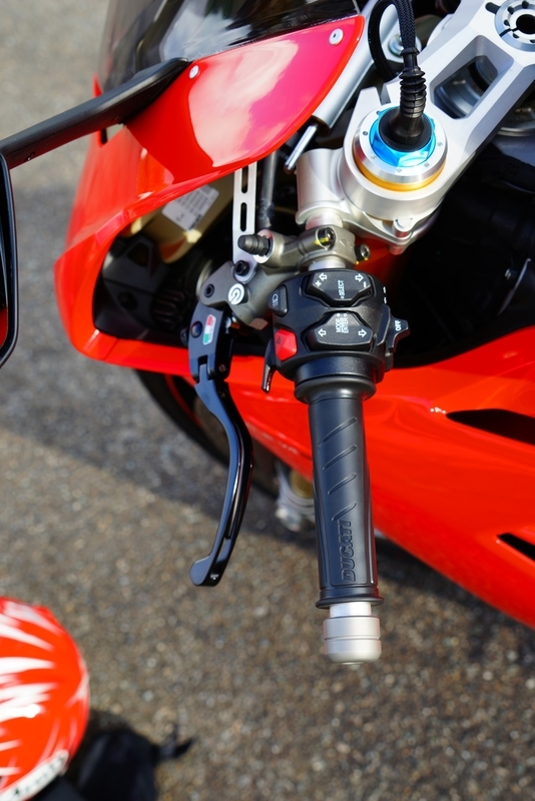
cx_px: 268
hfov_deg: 28.7
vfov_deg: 41.9
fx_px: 1047
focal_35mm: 47
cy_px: 400
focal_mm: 47
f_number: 6.7
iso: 100
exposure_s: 1/90
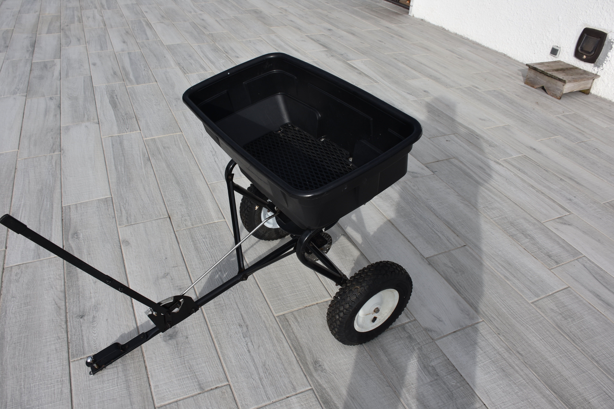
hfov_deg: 67.4
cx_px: 307
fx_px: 460
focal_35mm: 27
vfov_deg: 47.9
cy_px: 204
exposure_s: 1/500
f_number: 8
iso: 180
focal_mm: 18
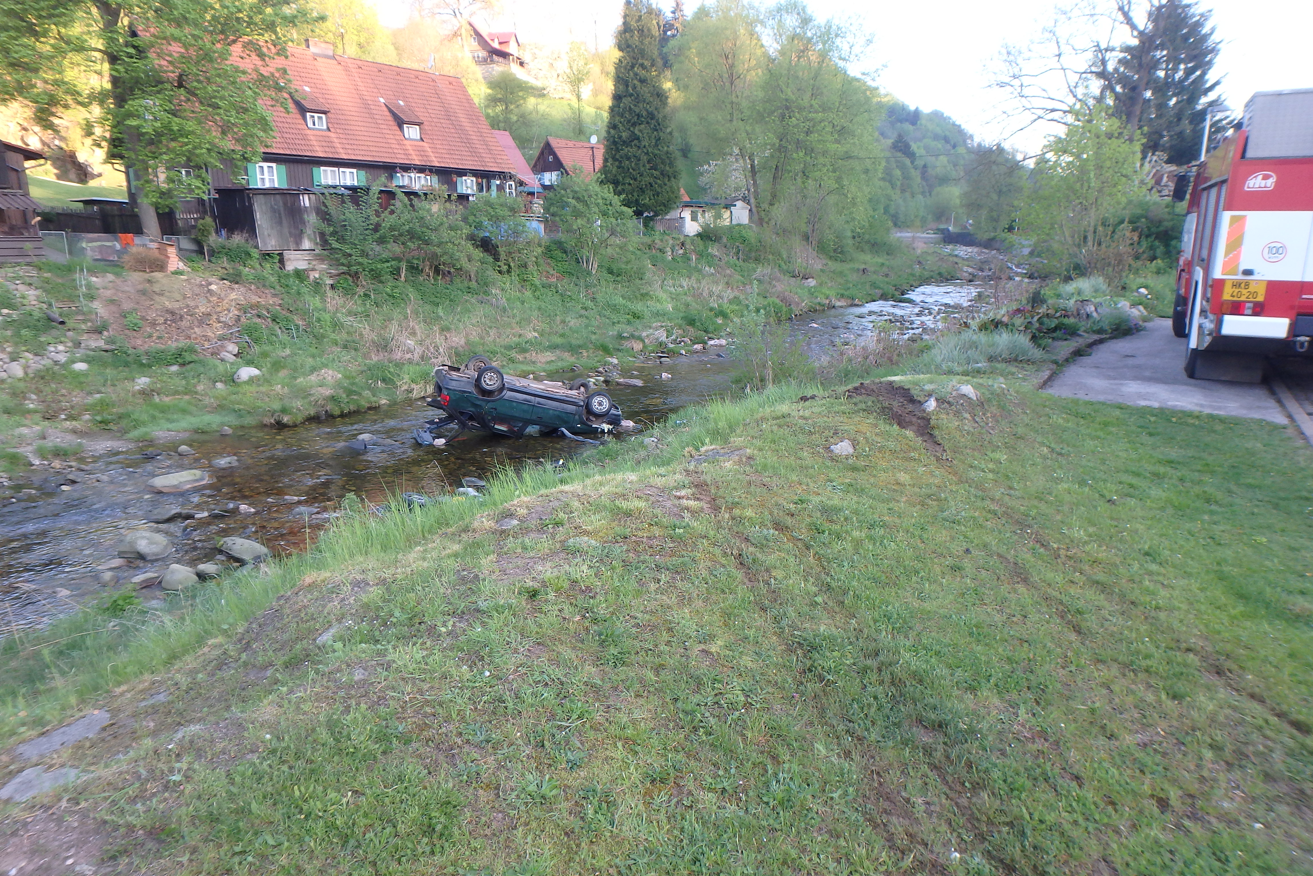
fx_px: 802
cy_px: 448
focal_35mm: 22
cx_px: 656
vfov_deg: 57.2
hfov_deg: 78.6
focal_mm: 3.7
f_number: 3.5
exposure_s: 1/60
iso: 125
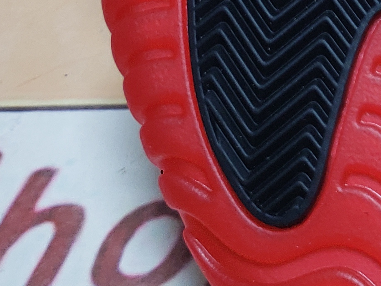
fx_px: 1266
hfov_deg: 15.0
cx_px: 674
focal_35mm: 115
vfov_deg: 11.8
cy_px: -248
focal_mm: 4.3
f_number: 1.5
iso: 50
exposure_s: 1/398
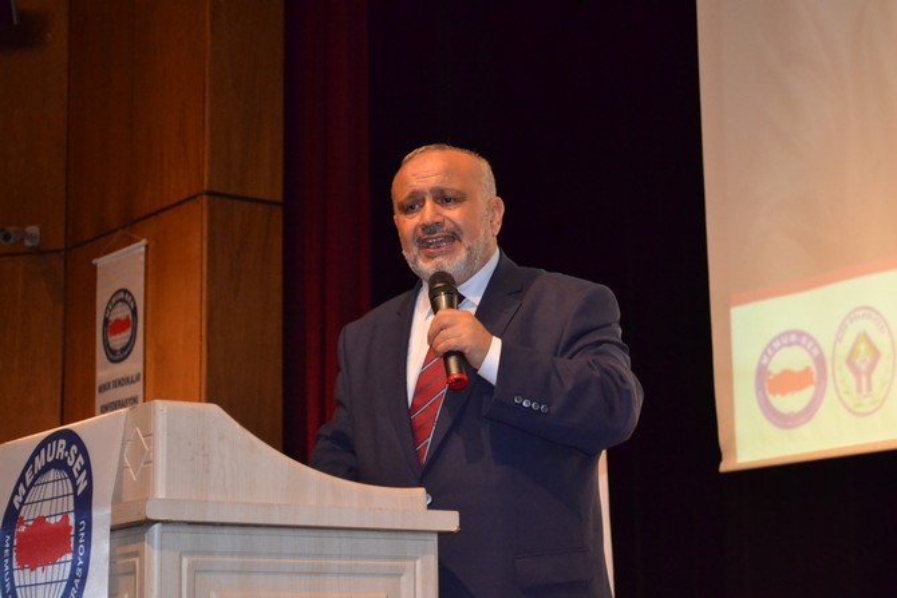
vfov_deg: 16.6
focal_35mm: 82
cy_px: 299
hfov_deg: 24.6
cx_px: 448
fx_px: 2056
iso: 3200
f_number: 5.6
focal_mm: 55
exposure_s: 1/60
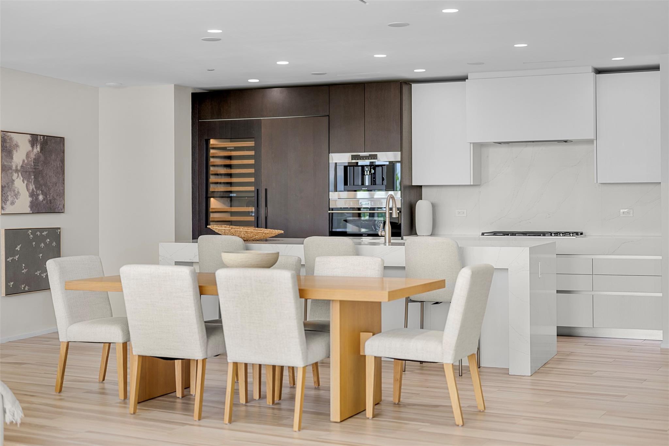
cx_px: 334
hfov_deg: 39.6
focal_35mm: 50
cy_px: 223
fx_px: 929
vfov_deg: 27.0
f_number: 2
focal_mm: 50
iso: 64
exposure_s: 1/25
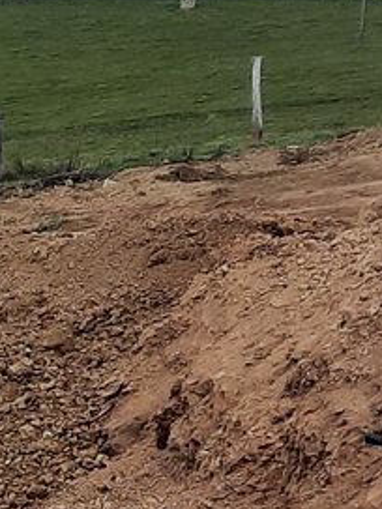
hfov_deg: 9.0
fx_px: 2163
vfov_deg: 13.0
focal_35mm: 147
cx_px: -571
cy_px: 634
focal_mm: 4.6
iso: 32
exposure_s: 1/732
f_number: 2
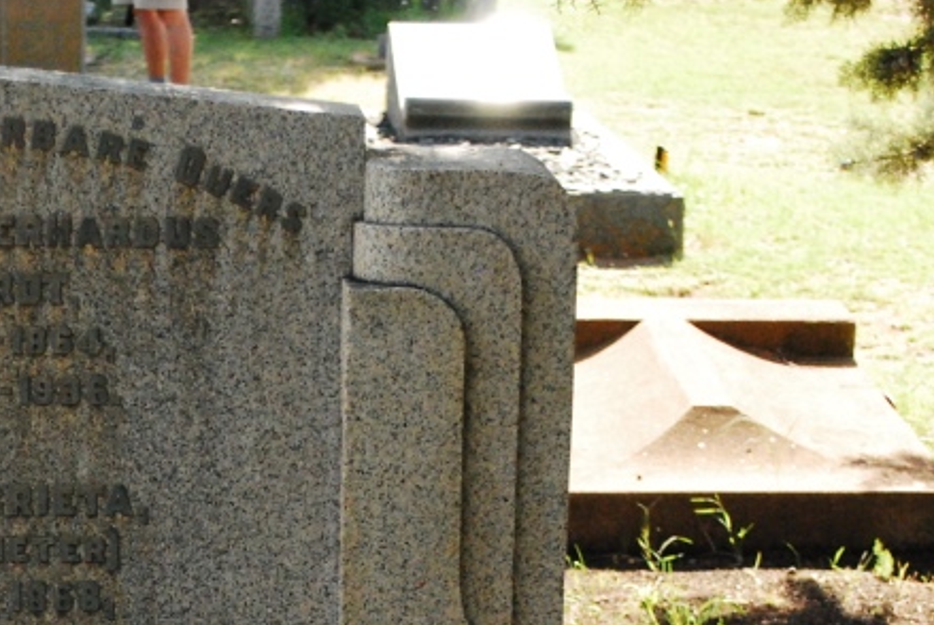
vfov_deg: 12.1
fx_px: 2910
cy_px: 700
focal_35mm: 112
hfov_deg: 18.2
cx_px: 268
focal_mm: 32
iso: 1600
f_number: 5
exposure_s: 1/2000
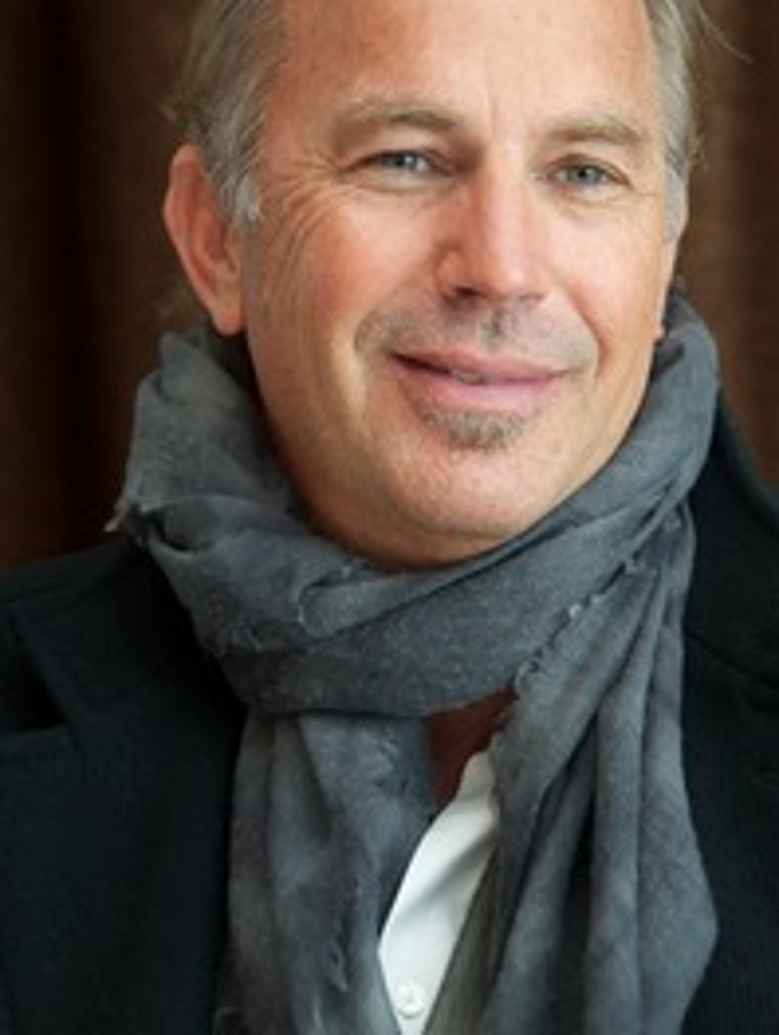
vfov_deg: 8.0
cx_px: 413
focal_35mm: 248
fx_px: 7423
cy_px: 468
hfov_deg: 6.0
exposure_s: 1/60
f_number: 5.6
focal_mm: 170
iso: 800
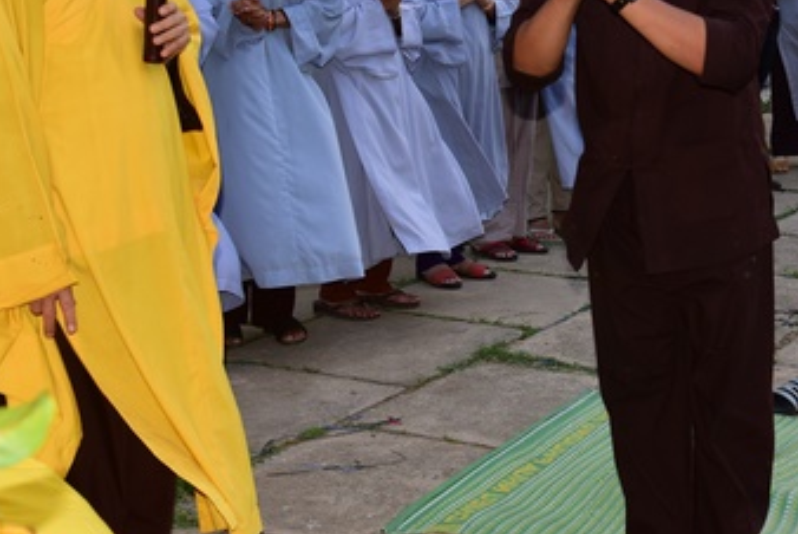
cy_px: 45
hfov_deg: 27.3
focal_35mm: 73
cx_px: 607
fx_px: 1620
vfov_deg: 18.4
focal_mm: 38
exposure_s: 1/100
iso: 250
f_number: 5.6
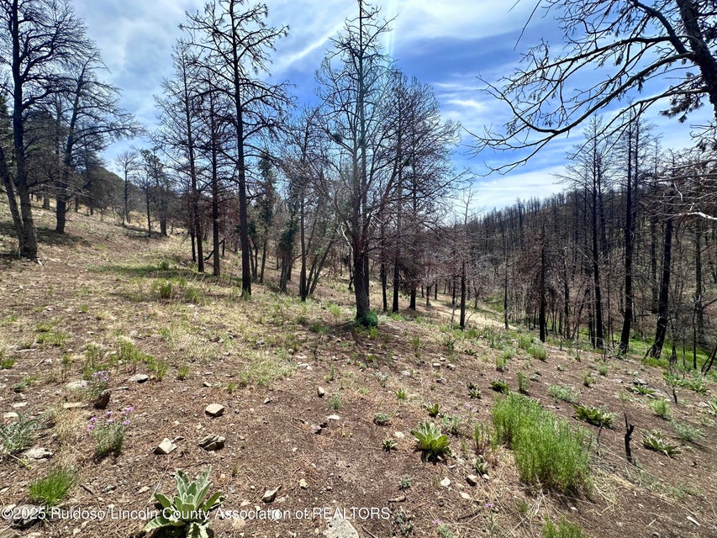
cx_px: 358
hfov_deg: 102.1
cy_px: 269
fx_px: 290
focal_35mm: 14
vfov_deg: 85.7
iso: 40
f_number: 2.2
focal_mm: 2.22
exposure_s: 1/917
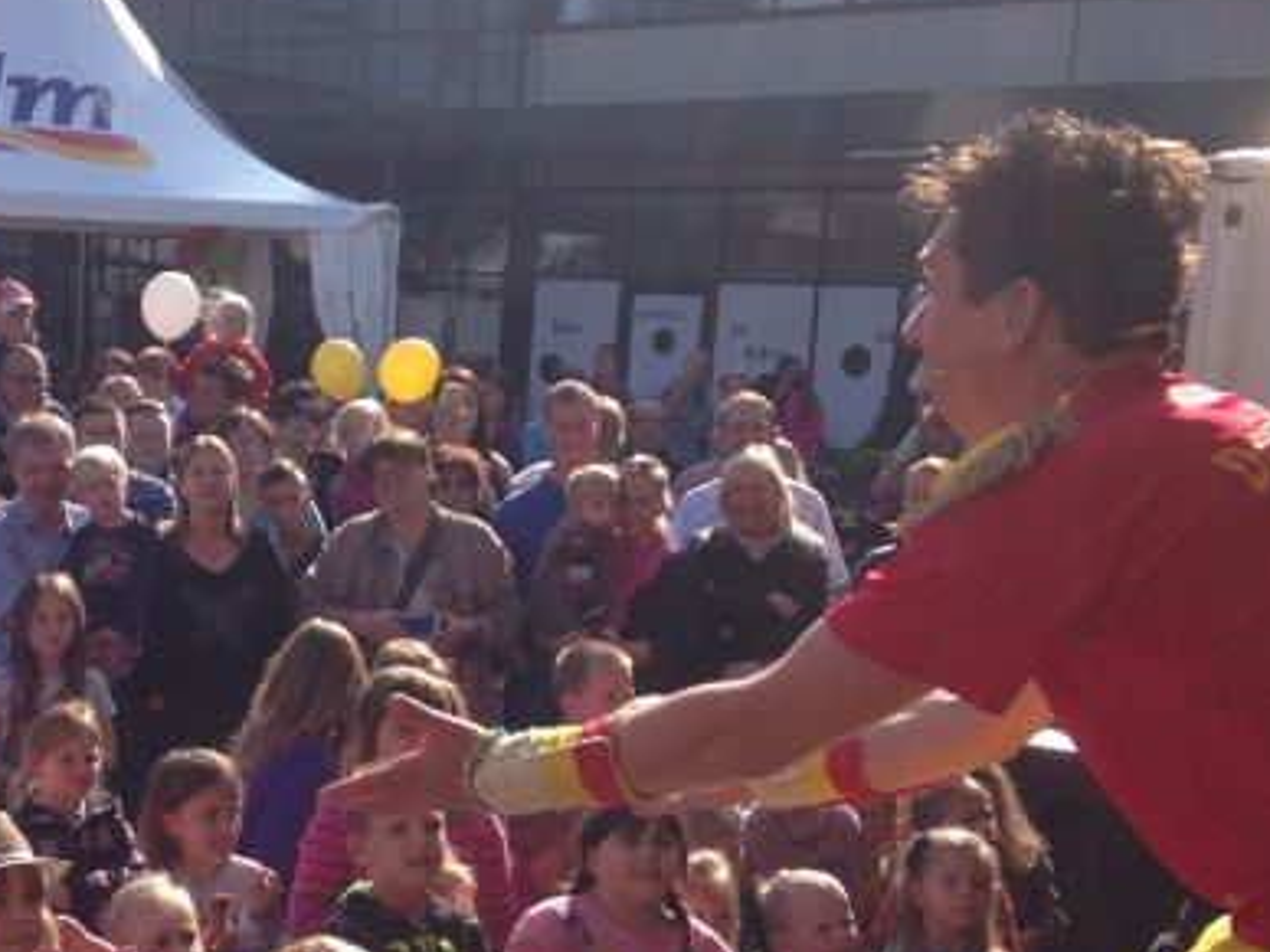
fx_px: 2495
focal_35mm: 68
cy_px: 618
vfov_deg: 21.5
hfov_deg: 28.2
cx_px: 321
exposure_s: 1/1106
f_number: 2.4
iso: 50
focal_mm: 4.12
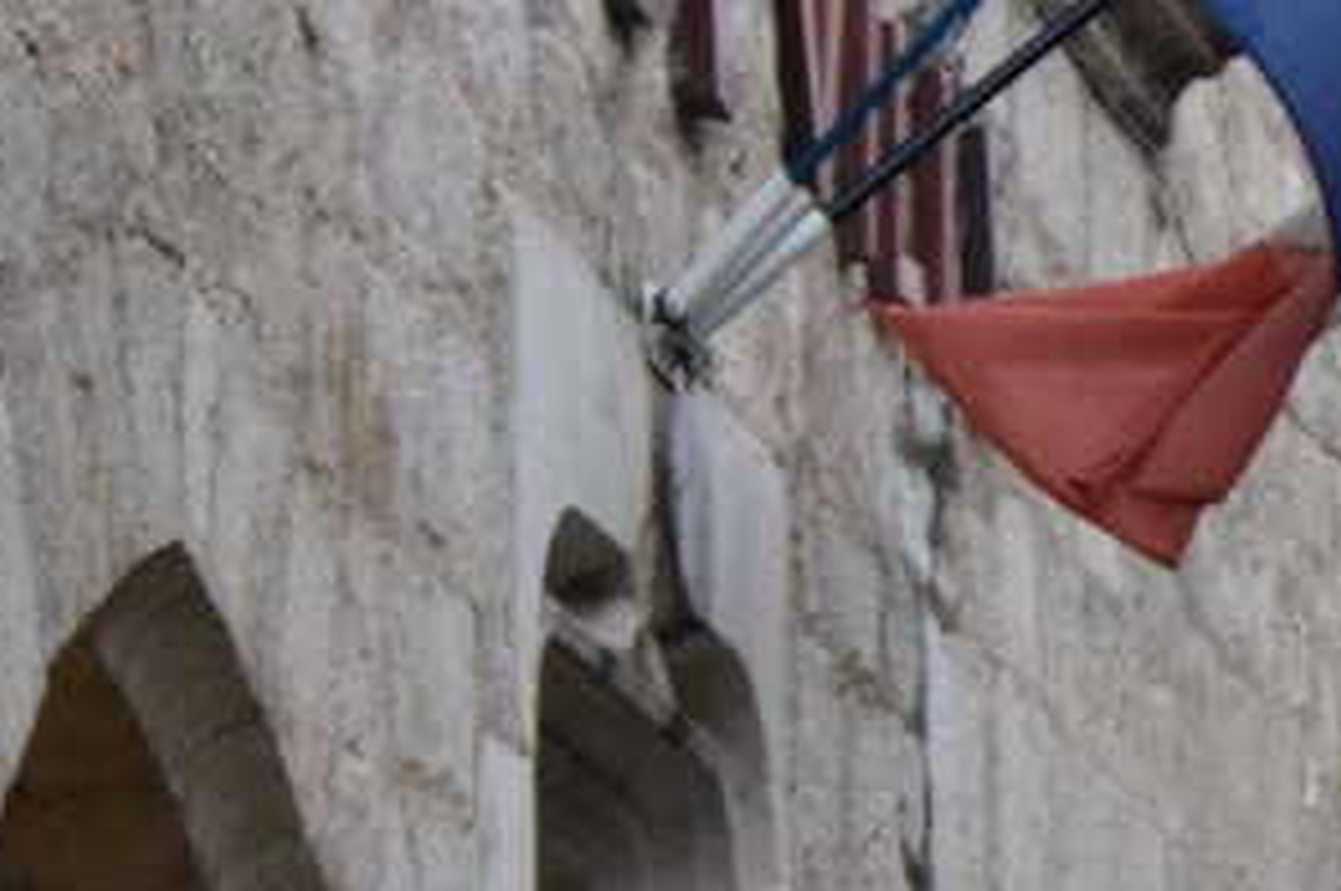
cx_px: 3200
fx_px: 13507
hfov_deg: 5.5
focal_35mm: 363
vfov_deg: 3.8
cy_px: 990
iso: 2800
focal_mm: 48
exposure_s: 1/60
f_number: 4.5
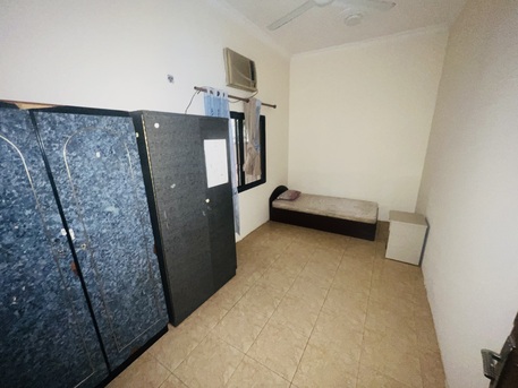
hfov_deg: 106.2
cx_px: 259
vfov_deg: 89.9
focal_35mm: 13
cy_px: 194
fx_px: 195
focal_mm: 1.57
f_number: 1.8
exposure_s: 1/16
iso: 320
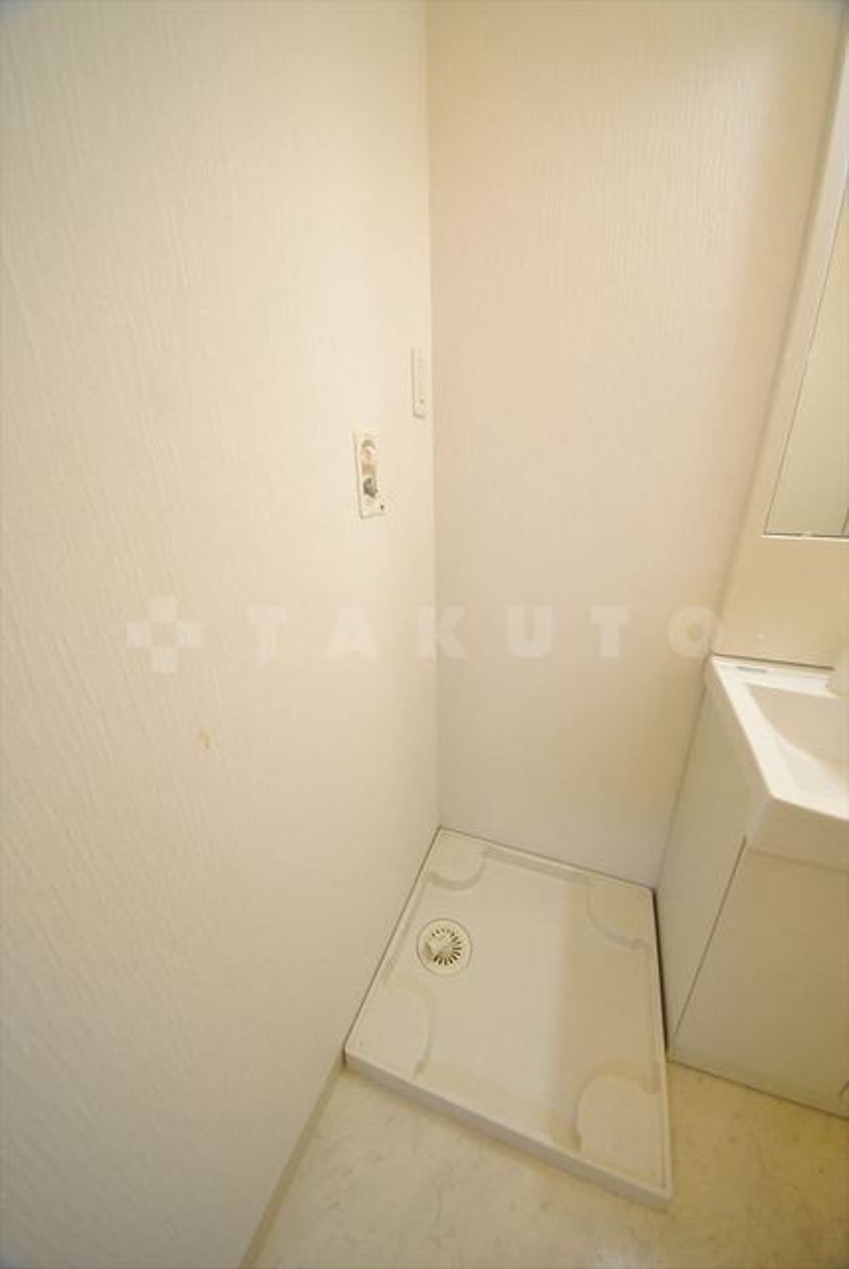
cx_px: 424
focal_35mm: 12
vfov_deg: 112.6
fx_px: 424
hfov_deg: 90.1
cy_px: 634
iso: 900
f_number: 4.5
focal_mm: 8
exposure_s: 1/30
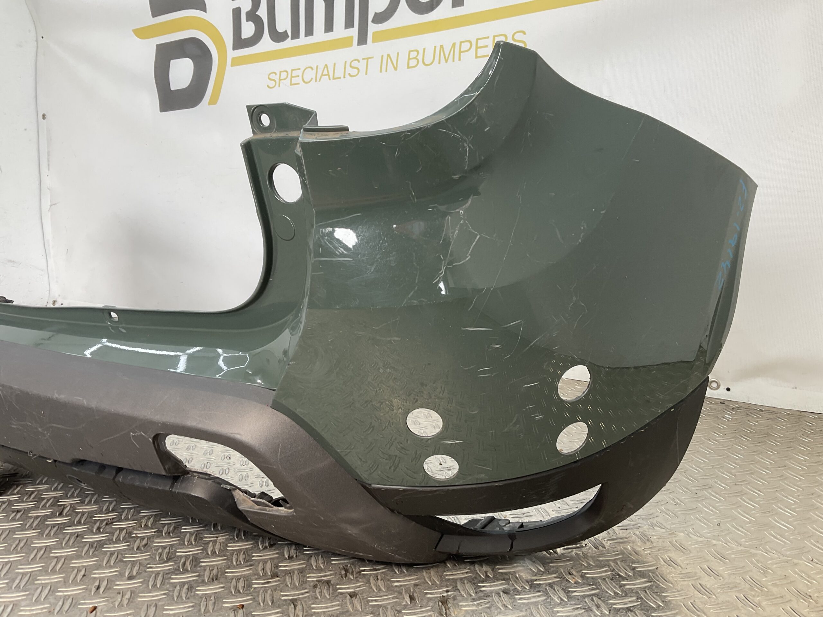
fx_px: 689
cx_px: 412
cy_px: 308
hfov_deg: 61.7
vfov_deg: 48.2
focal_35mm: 29
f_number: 1.8
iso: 16
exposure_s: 1/107
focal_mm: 3
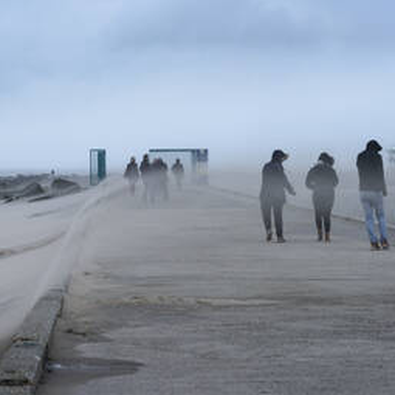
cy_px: 200
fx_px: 1975
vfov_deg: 11.4
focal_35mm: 153
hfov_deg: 11.4
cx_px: 139
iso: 1250
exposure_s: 1/250
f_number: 7.1
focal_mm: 105
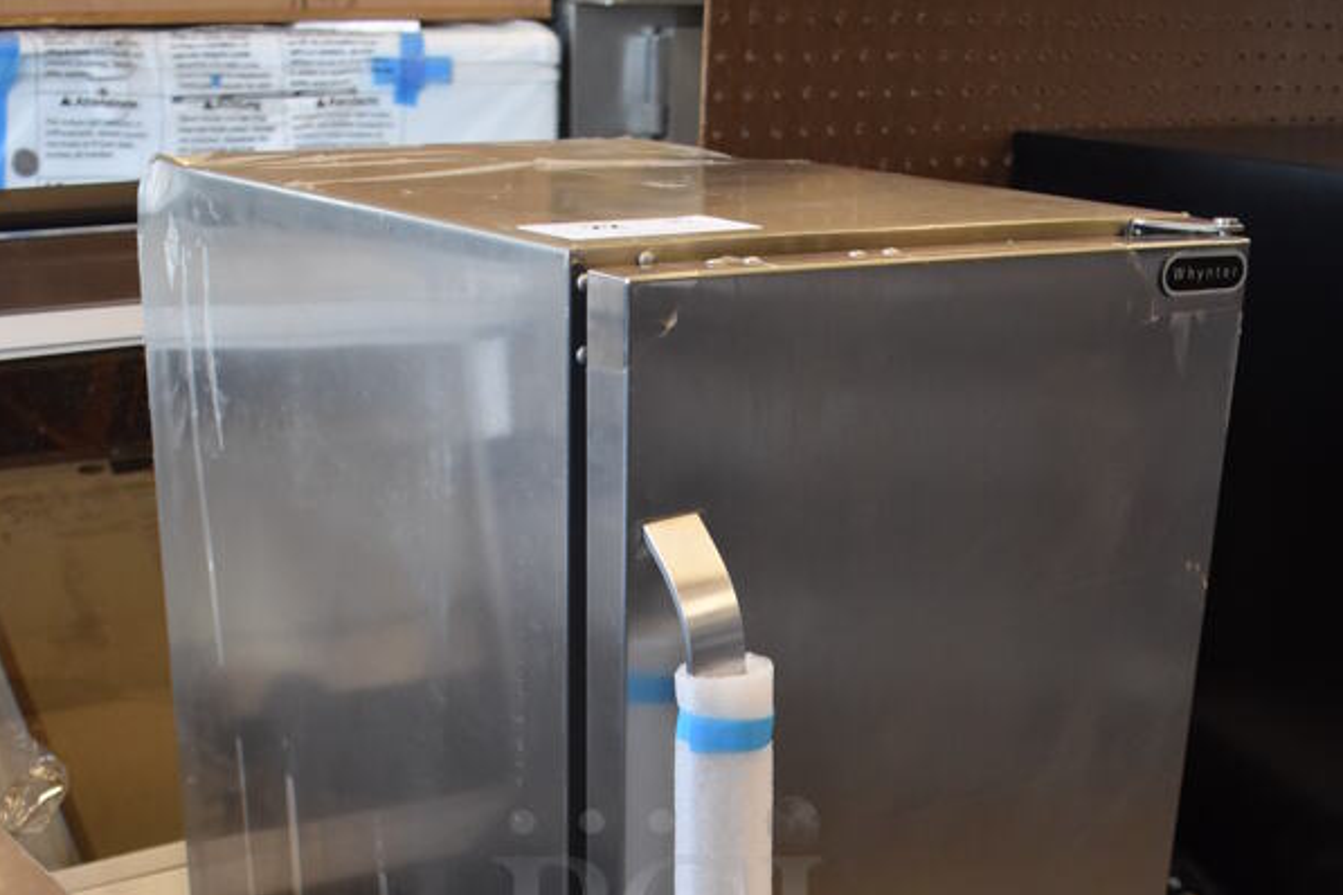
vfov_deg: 24.4
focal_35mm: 53
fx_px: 1968
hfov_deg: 37.7
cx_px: 661
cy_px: 914
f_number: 3.8
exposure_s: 1/125
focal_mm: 23
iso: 1100
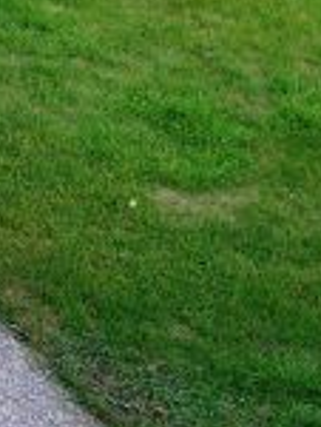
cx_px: 170
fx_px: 1973
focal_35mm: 160
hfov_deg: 9.3
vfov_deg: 11.7
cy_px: -262
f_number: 2
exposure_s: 1/63.4
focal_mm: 8.4
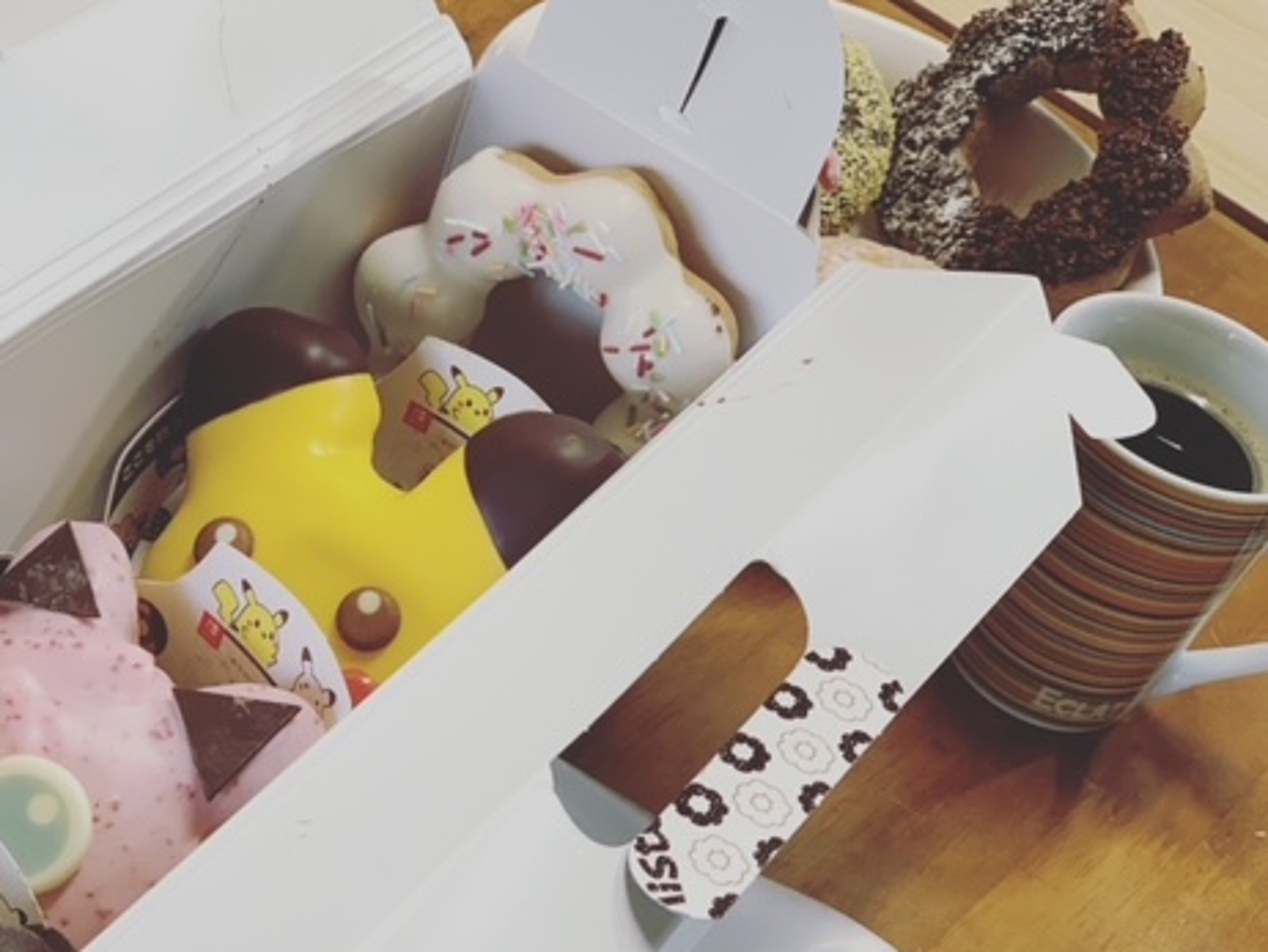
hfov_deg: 26.9
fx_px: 2639
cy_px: 549
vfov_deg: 20.4
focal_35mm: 72
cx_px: 417
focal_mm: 6
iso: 125
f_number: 2.4
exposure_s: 1/108
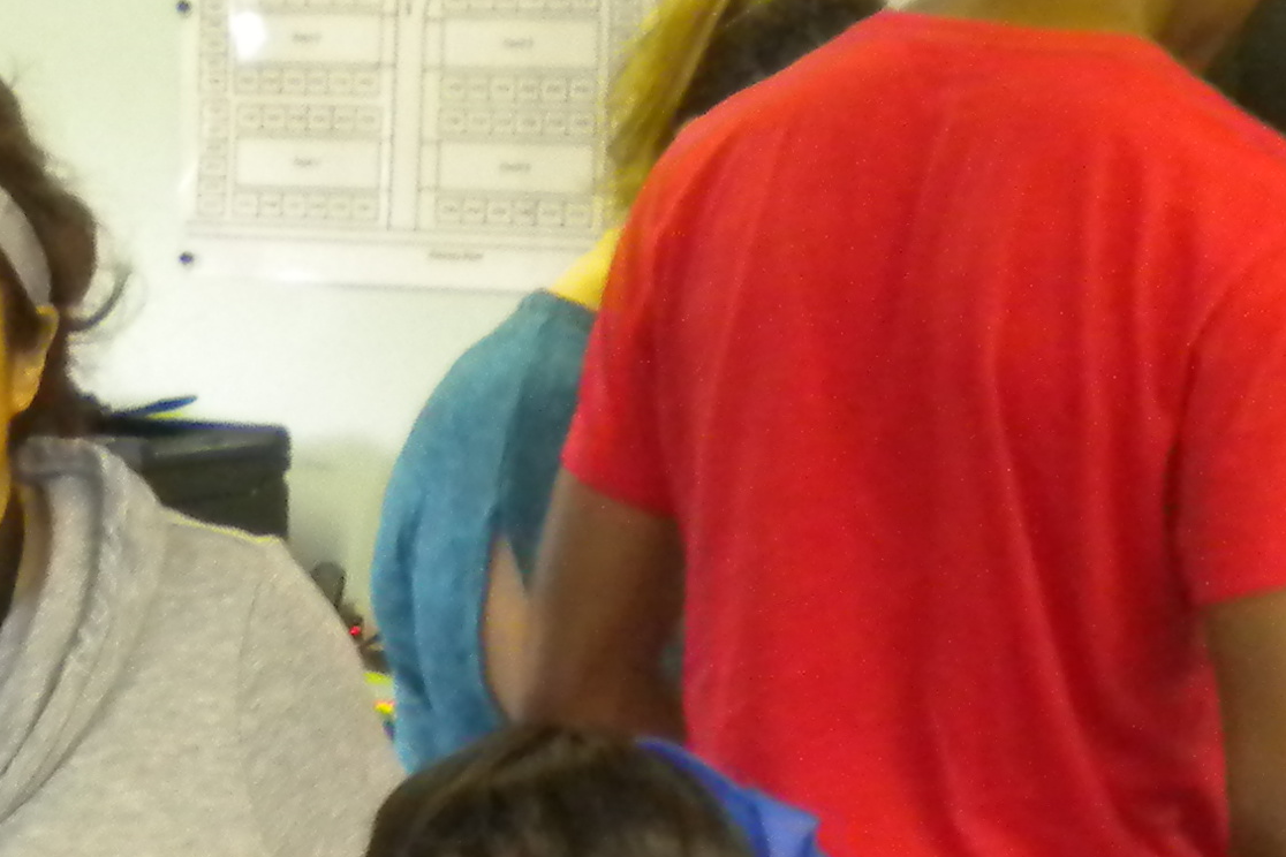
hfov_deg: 16.7
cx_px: -75
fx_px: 4251
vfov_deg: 11.3
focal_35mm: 119
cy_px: 965
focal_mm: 6.3
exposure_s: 1/31.5
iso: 400
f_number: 3.1
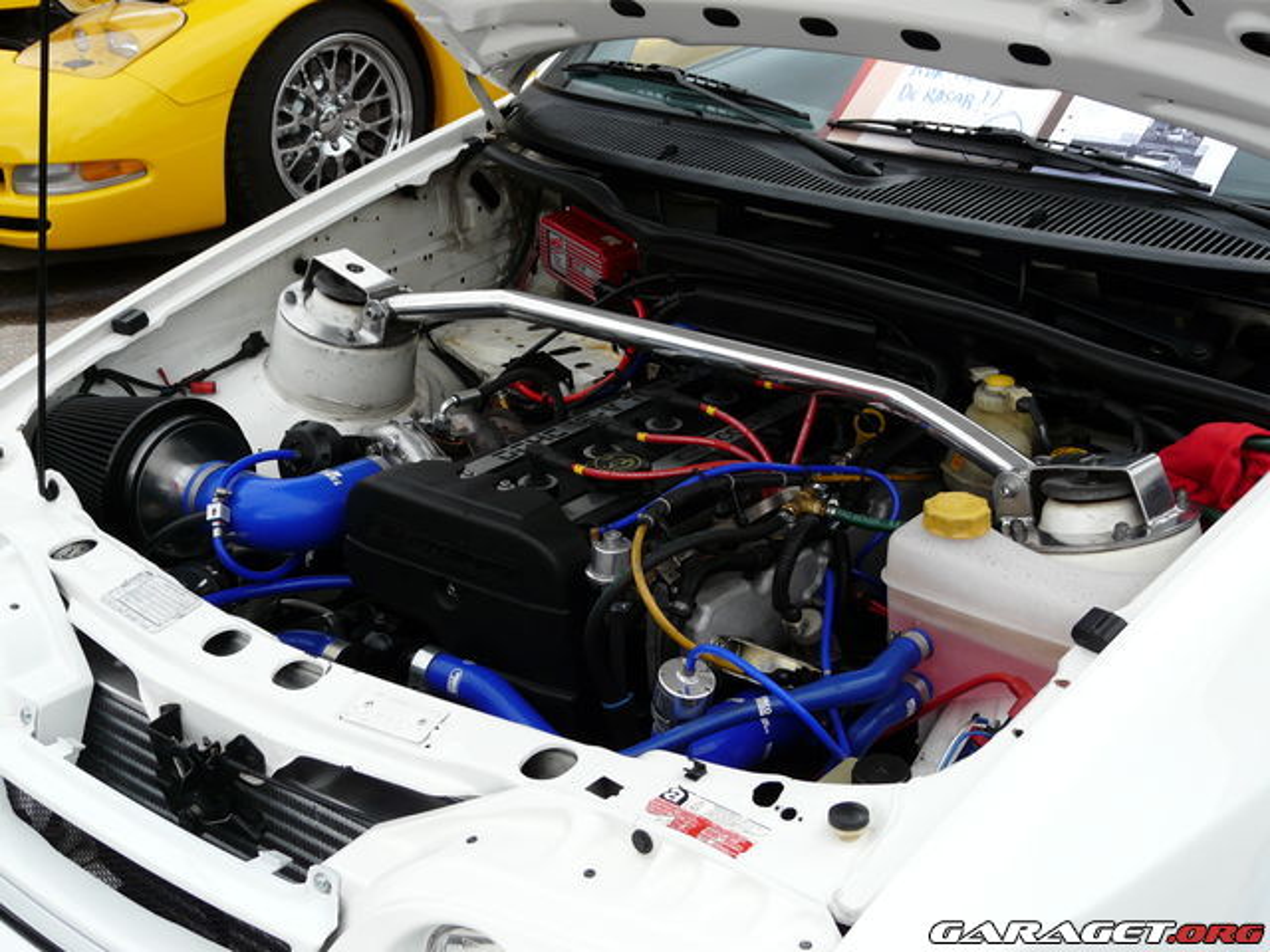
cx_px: 635
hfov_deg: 36.8
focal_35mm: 52
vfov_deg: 28.0
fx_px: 1908
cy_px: 476
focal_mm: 8.5
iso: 100
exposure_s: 1/250
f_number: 4
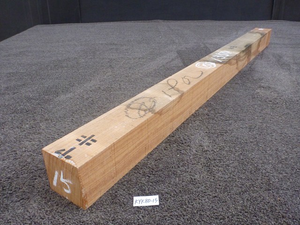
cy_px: 112
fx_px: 251
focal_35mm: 29
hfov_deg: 61.7
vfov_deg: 48.2
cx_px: 150
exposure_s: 1/200
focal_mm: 5.2
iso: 400
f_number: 3.4
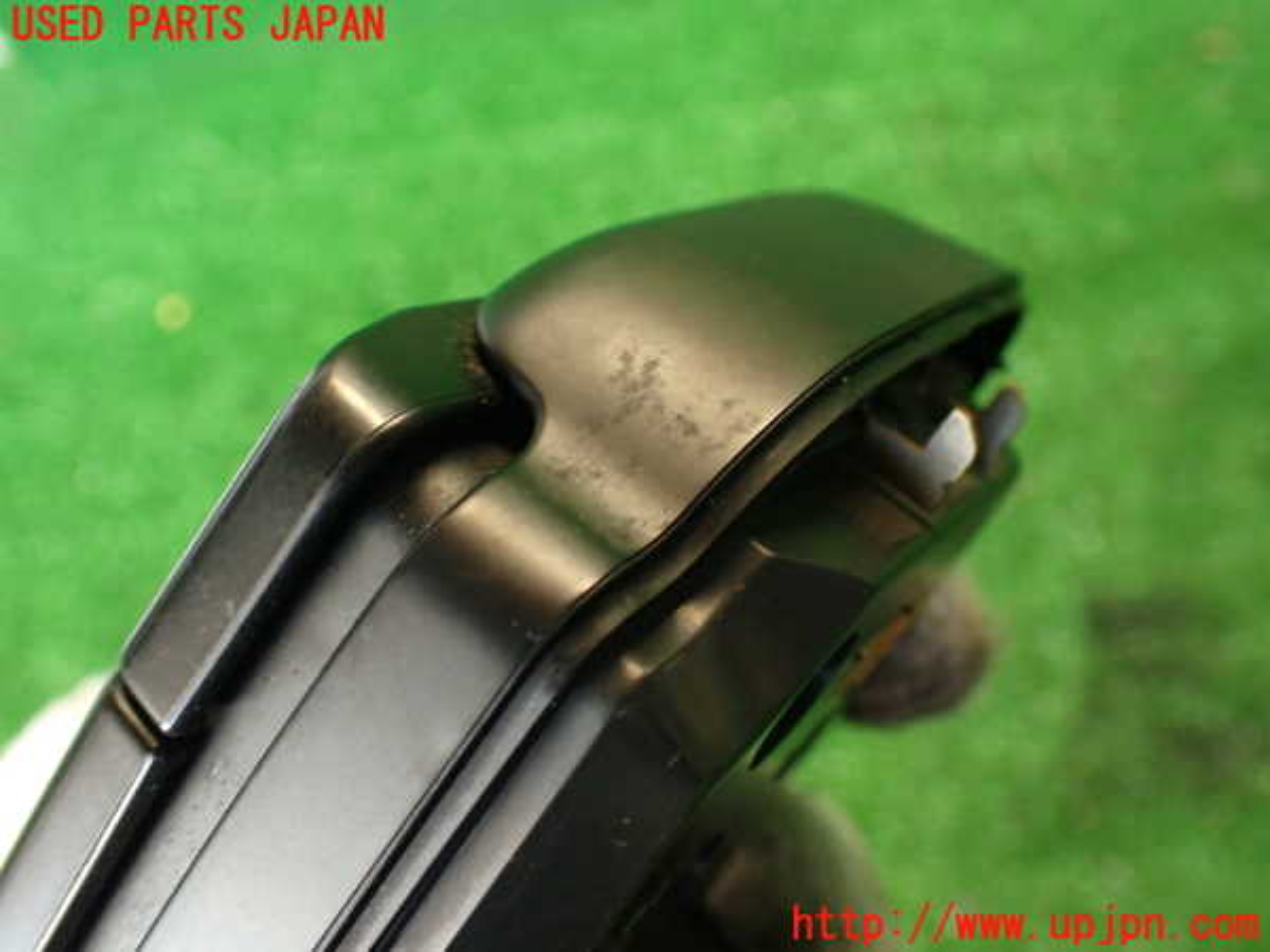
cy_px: 476
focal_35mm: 32
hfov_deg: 56.8
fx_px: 1174
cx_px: 635
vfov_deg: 44.2
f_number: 2.4
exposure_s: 1/30
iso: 200
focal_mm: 5.79
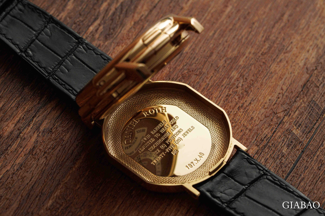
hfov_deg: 15.2
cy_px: 108
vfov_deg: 10.2
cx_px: 162
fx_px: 1219
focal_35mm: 135
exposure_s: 1/125
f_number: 8
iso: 2500
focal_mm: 90
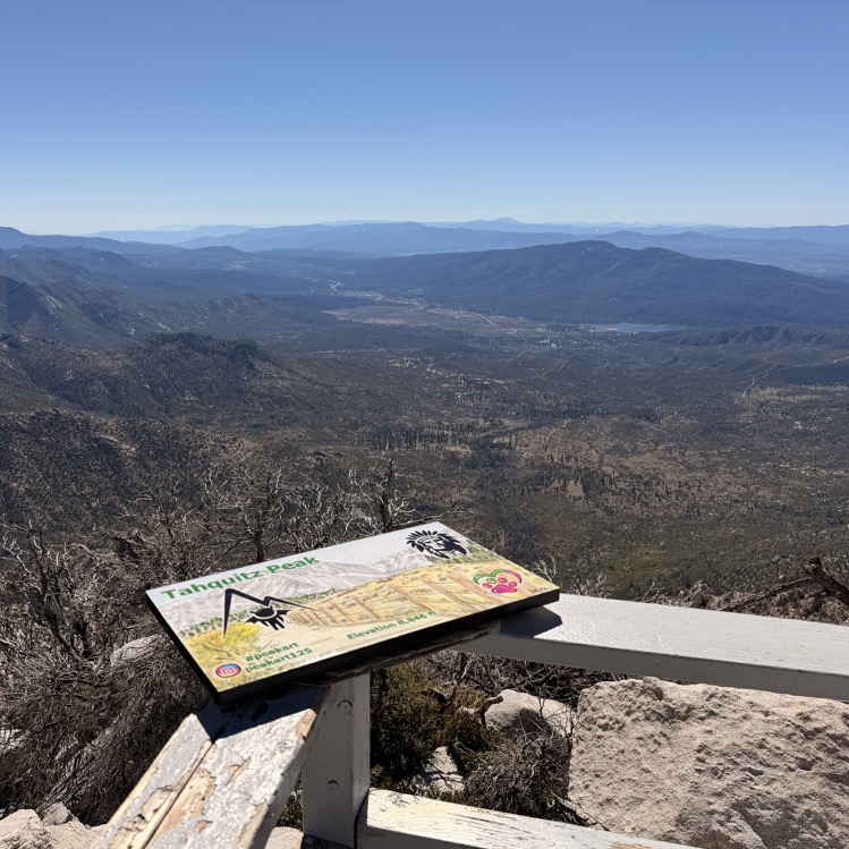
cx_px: 336
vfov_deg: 55.6
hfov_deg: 55.2
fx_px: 805
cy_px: 432
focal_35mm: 29
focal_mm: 6.76
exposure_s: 1/9091
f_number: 1.78
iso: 80
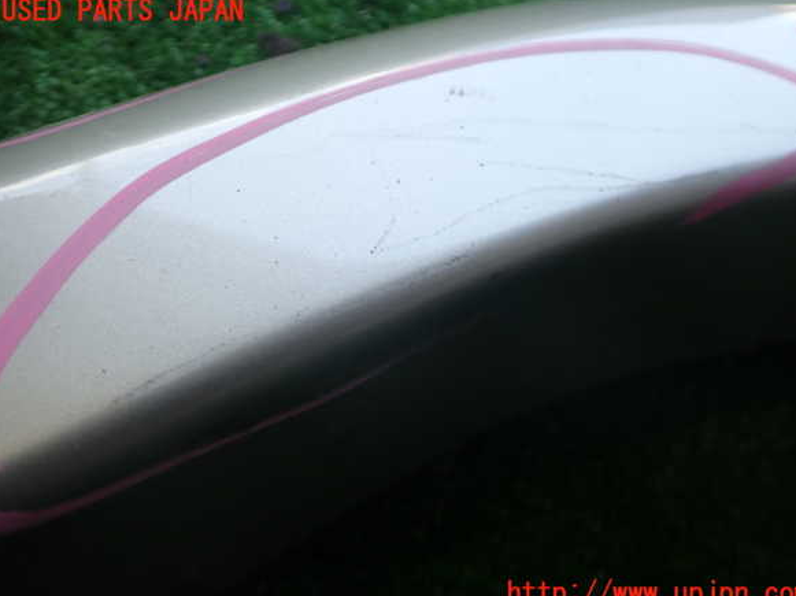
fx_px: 712
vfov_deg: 45.4
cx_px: 406
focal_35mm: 31
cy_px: 303
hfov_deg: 58.4
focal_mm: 5.4
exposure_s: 1/200
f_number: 2.3
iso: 160
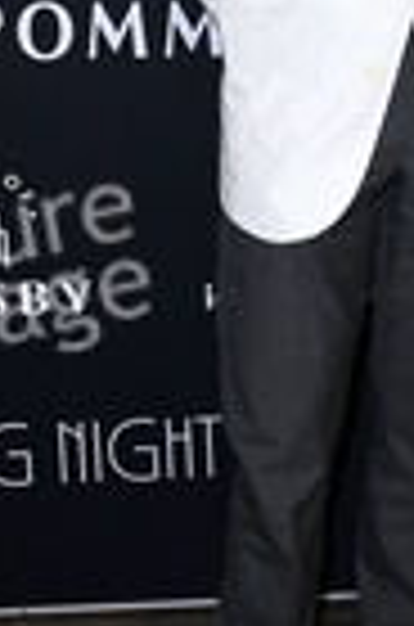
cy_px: 68
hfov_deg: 13.7
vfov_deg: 20.5
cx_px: 410
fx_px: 1699
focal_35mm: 98
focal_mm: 34
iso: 500
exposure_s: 1/250
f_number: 5.6
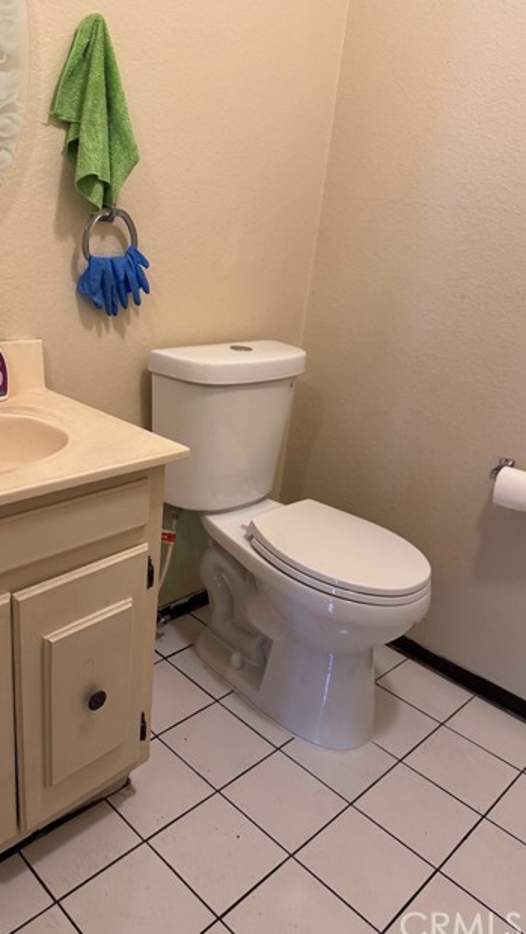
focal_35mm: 27
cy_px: 465
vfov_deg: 69.9
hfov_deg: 42.5
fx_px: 669
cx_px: 190
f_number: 1.78
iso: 250
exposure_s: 1/60
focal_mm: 6.76
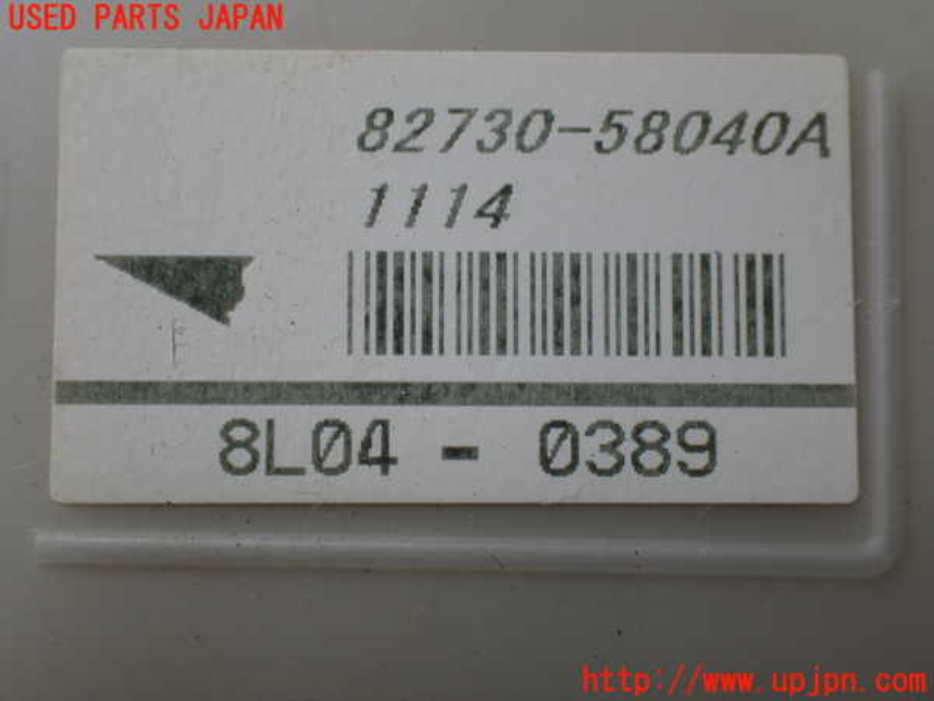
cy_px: 350
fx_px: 1106
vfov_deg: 35.1
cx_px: 467
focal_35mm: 41
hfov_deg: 45.8
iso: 125
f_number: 2.8
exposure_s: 1/160
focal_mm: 7.31
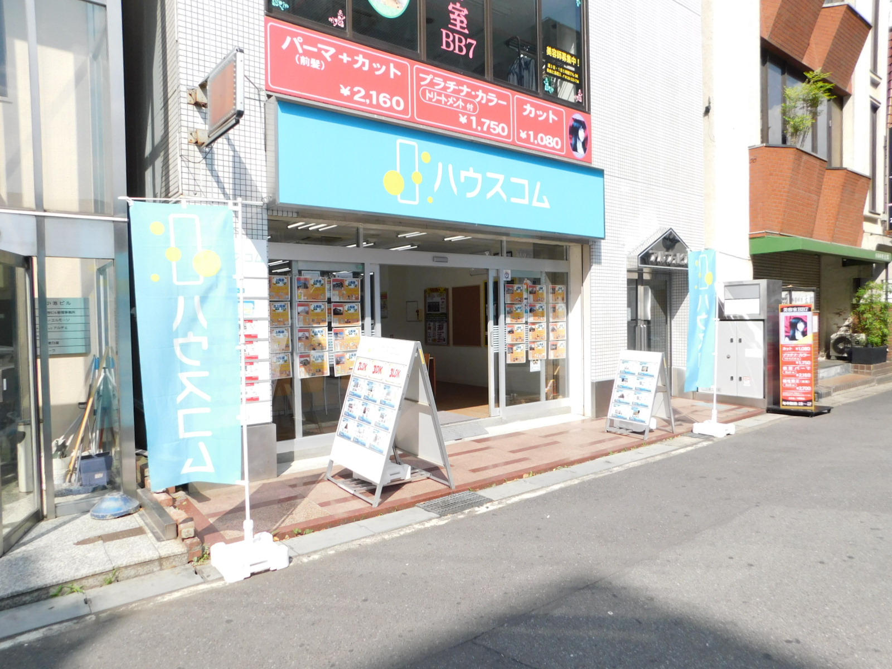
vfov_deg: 58.9
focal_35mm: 23
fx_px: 593
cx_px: 446
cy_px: 334
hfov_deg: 73.9
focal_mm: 4
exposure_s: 1/1000
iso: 125
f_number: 3
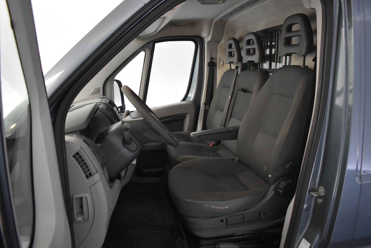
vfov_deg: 47.9
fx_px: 278
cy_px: 124
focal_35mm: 27
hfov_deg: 67.4
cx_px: 186
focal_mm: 18
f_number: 3.5
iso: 2800
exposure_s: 1/60
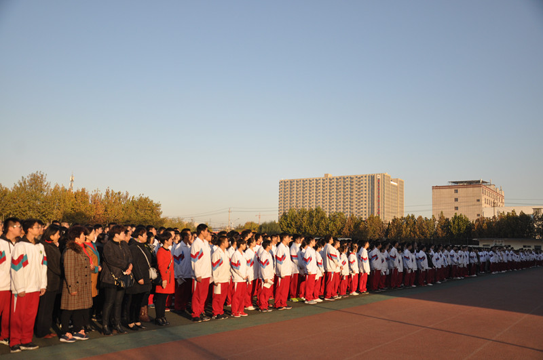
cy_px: 180
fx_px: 497
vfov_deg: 39.9
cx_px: 272
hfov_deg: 57.3
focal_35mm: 33
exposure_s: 1/1250
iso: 320
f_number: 3.8
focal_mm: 22
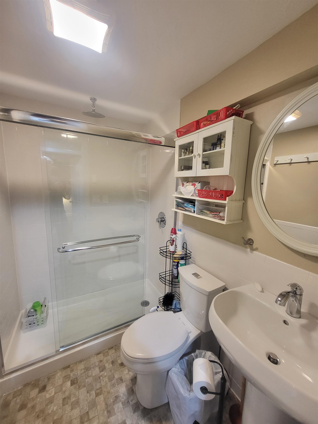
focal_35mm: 13
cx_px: 159
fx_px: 159
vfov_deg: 106.2
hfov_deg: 89.9
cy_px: 212
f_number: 2.2
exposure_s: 1/30
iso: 400
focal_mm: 1.74
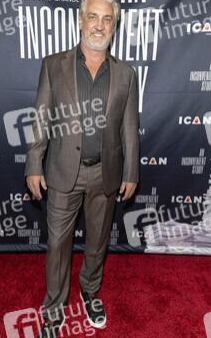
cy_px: 173
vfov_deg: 64.6
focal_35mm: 29
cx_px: 84
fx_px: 266
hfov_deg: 43.0
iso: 800
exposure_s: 1/200
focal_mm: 24
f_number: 5.6
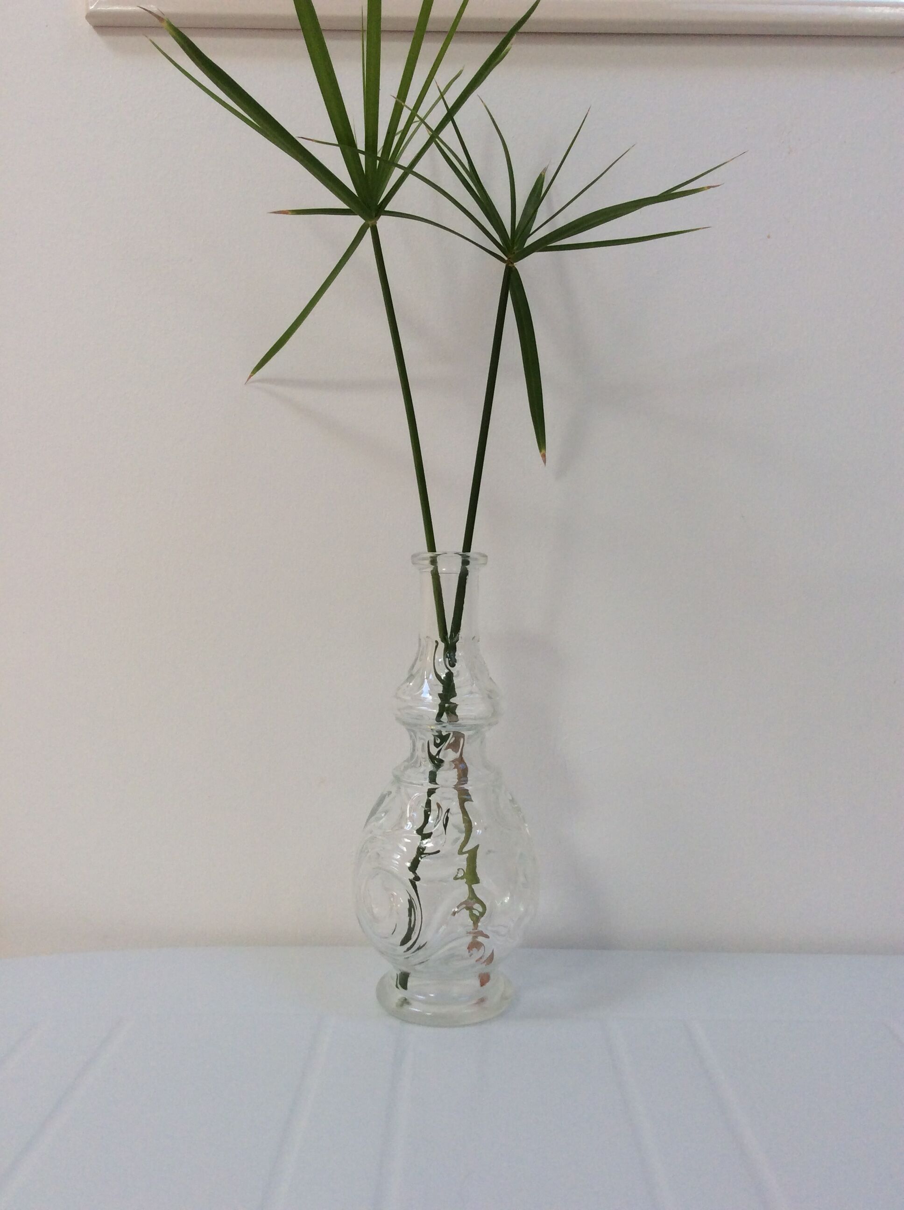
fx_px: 1117
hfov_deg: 44.1
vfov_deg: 56.9
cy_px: 605
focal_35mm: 32
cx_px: 452
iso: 64
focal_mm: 3.3
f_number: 2.4
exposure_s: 1/100
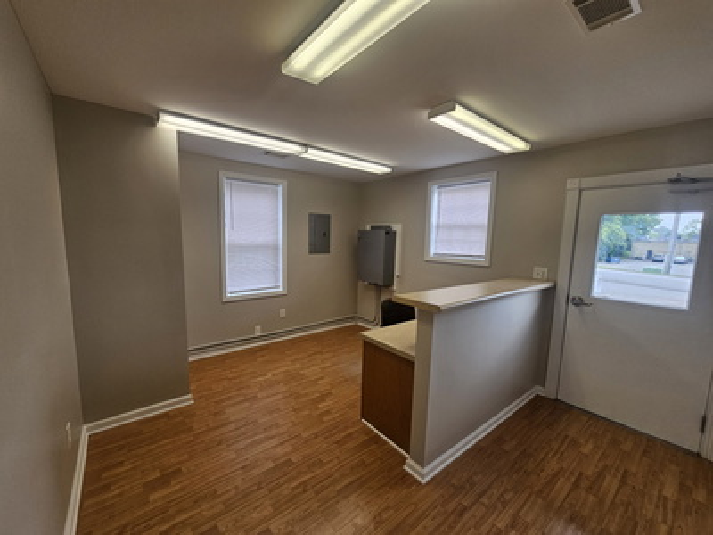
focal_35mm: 13
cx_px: 356
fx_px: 268
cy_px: 268
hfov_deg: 106.2
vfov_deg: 89.9
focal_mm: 2.2
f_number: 2.2
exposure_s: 1/120
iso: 80
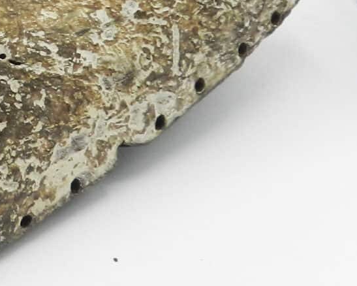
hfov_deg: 15.4
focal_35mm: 105
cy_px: -10
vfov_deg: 14.4
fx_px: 1110
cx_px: -313
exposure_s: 1/500
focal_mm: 4
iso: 160
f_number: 3.4
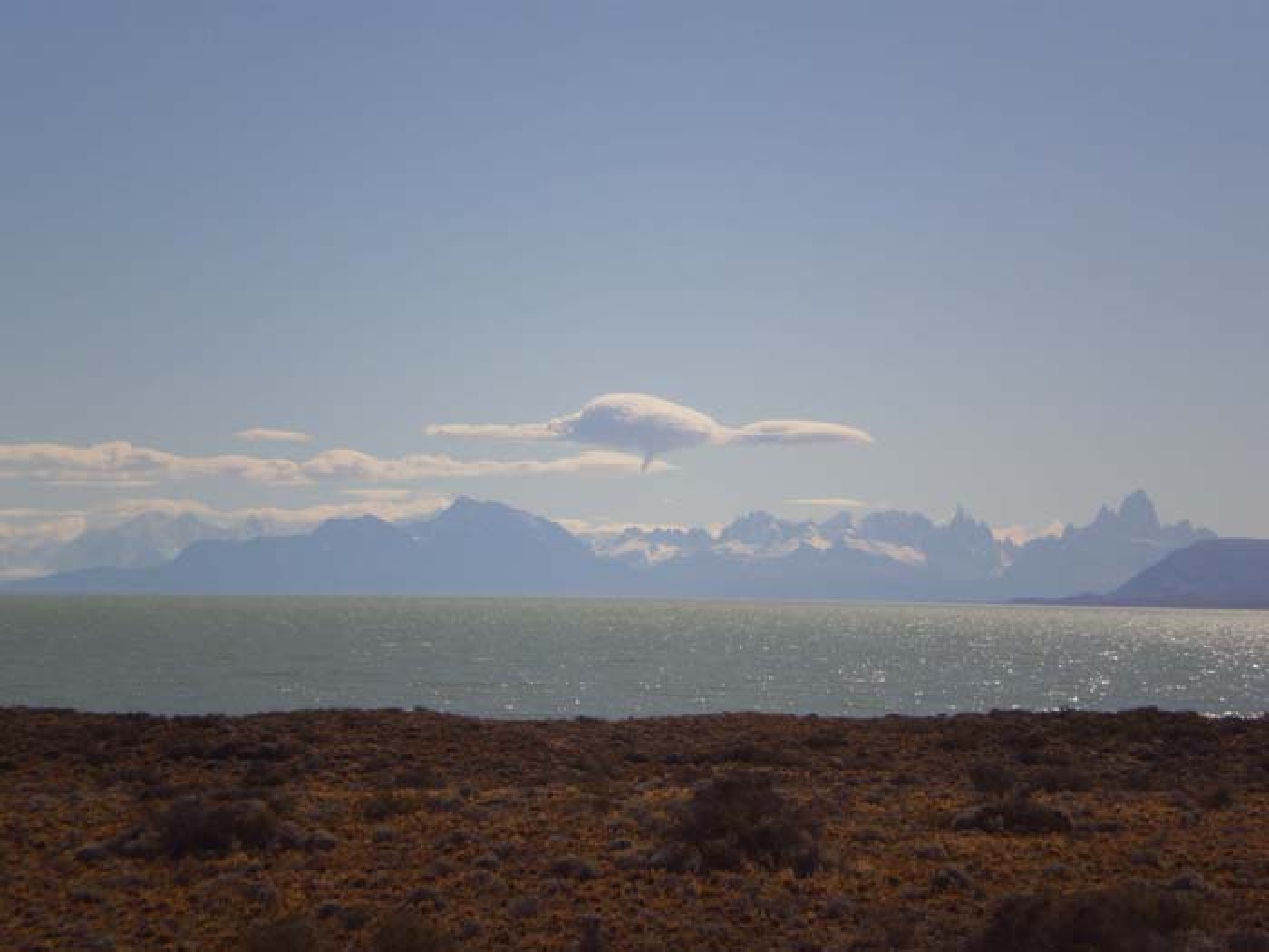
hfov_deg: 18.2
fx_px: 3959
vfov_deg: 13.7
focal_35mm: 108
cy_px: 476
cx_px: 634
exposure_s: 1/800
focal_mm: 18.9
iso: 64
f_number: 8.5
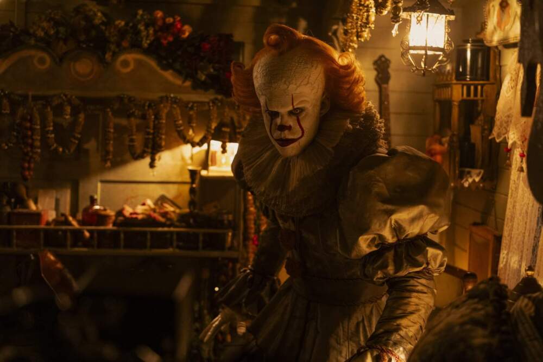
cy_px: 181
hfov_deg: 39.6
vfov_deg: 27.0
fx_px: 754
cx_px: 272
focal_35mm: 50
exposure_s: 1/100
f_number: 1.8
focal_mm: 33
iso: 4000
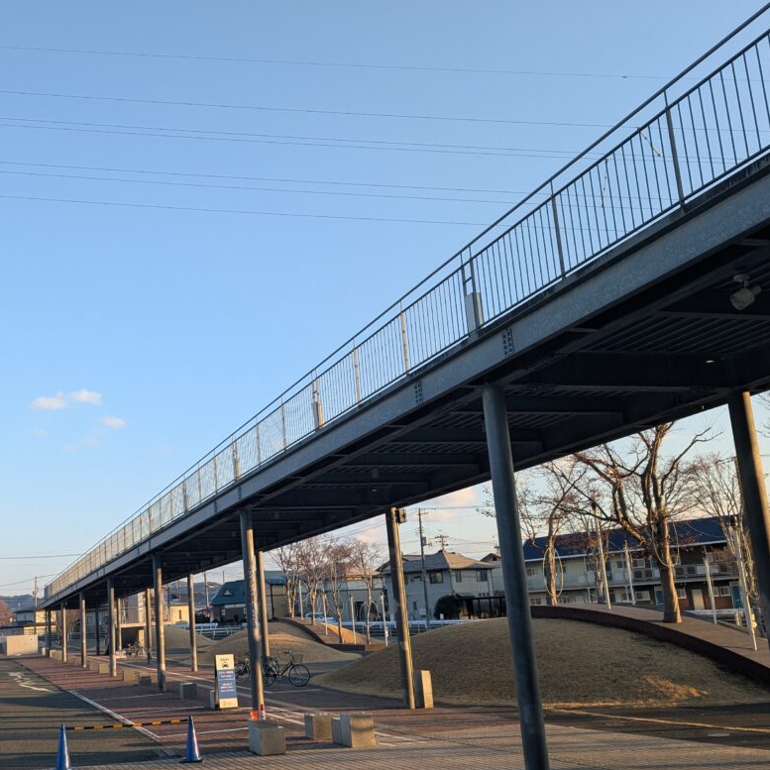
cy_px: 449
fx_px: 881
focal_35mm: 35
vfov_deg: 47.0
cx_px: 228
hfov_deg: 46.1
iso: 21
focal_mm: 6.9
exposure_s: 1/295
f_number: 1.68
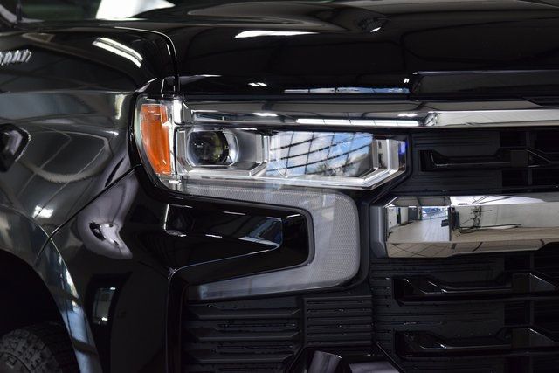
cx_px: 280
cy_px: 186
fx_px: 1631
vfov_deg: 13.0
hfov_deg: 19.5
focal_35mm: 105
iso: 1600
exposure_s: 1/125
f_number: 5.6
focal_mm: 70
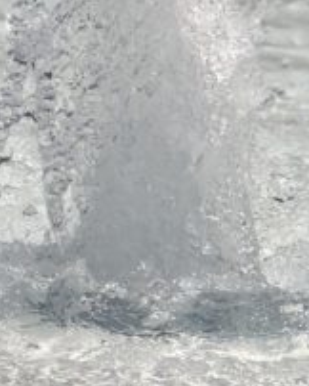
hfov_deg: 5.2
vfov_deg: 6.6
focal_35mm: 294
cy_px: 161
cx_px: -160
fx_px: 3356
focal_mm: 6.6
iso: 20
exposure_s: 1/2703
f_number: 2.8
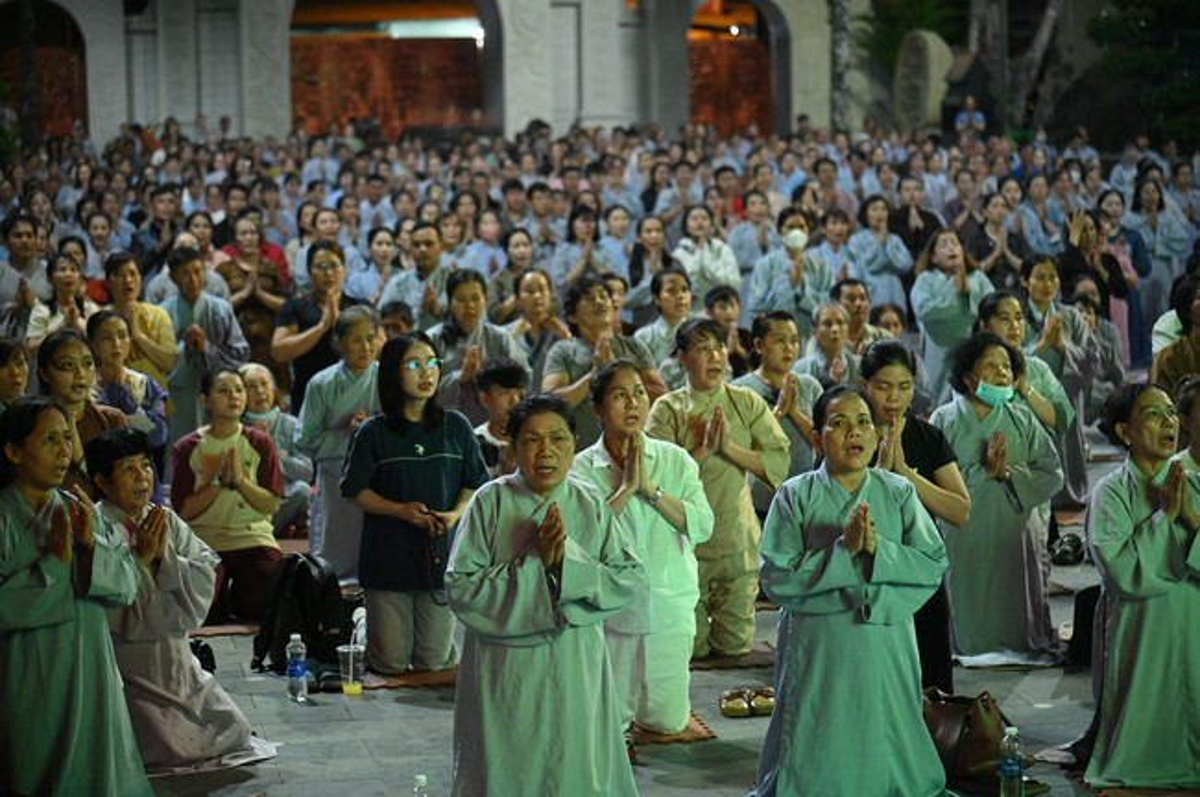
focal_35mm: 100
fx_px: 3330
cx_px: 600
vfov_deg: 13.7
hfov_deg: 20.4
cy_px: 398
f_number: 4
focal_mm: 100
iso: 16000
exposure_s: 1/250
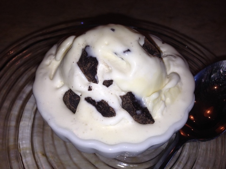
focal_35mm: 33
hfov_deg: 55.4
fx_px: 215
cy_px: 84
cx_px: 113
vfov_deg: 42.9
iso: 50
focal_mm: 4.12
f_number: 2.4
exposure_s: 1/427
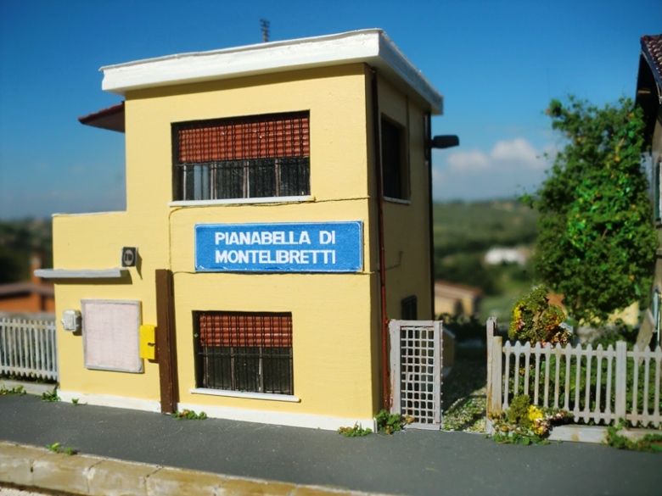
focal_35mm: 35
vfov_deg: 40.7
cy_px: 248
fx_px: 669
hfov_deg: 52.6
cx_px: 331
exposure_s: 1/320
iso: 64
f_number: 7.8
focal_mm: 6.3
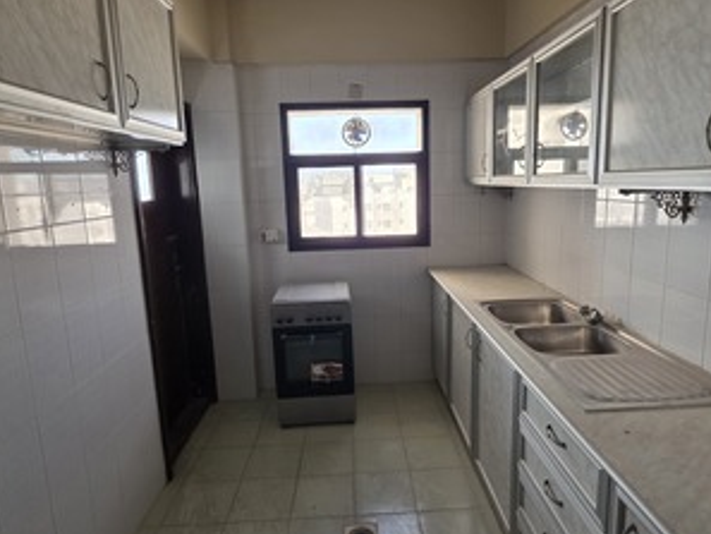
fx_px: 411
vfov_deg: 66.0
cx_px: 365
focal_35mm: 20
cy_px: 253
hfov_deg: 81.7
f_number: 1.9
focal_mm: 2.2
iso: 200
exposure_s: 1/60
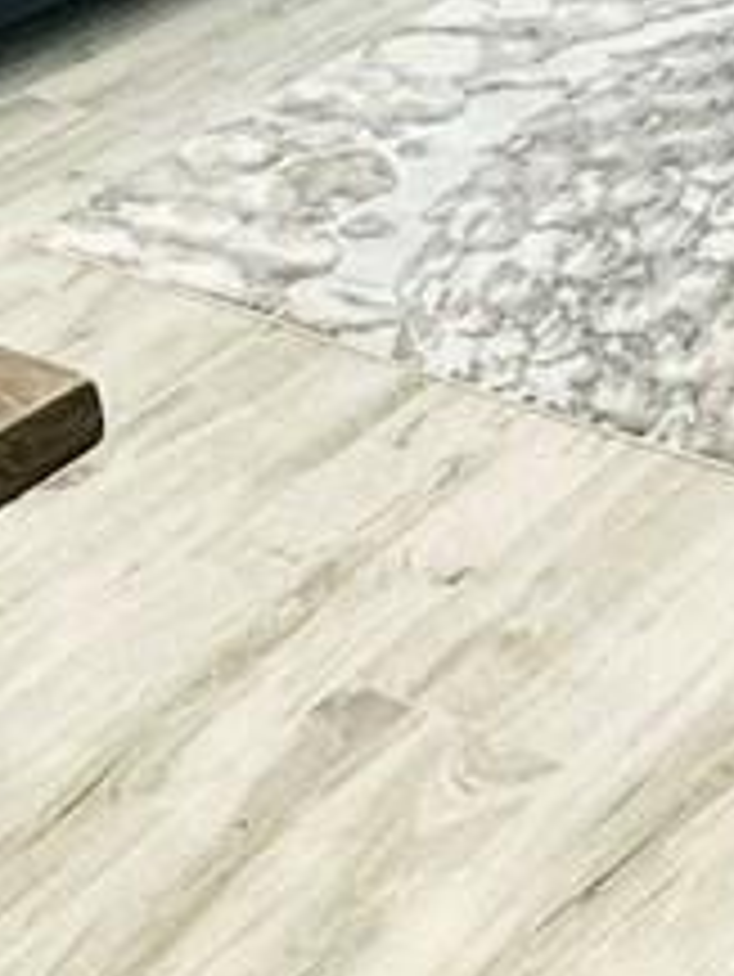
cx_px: 68
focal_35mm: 103
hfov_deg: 14.2
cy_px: -333
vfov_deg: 17.7
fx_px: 2909
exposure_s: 1/120
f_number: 2.2
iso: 64
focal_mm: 2.22
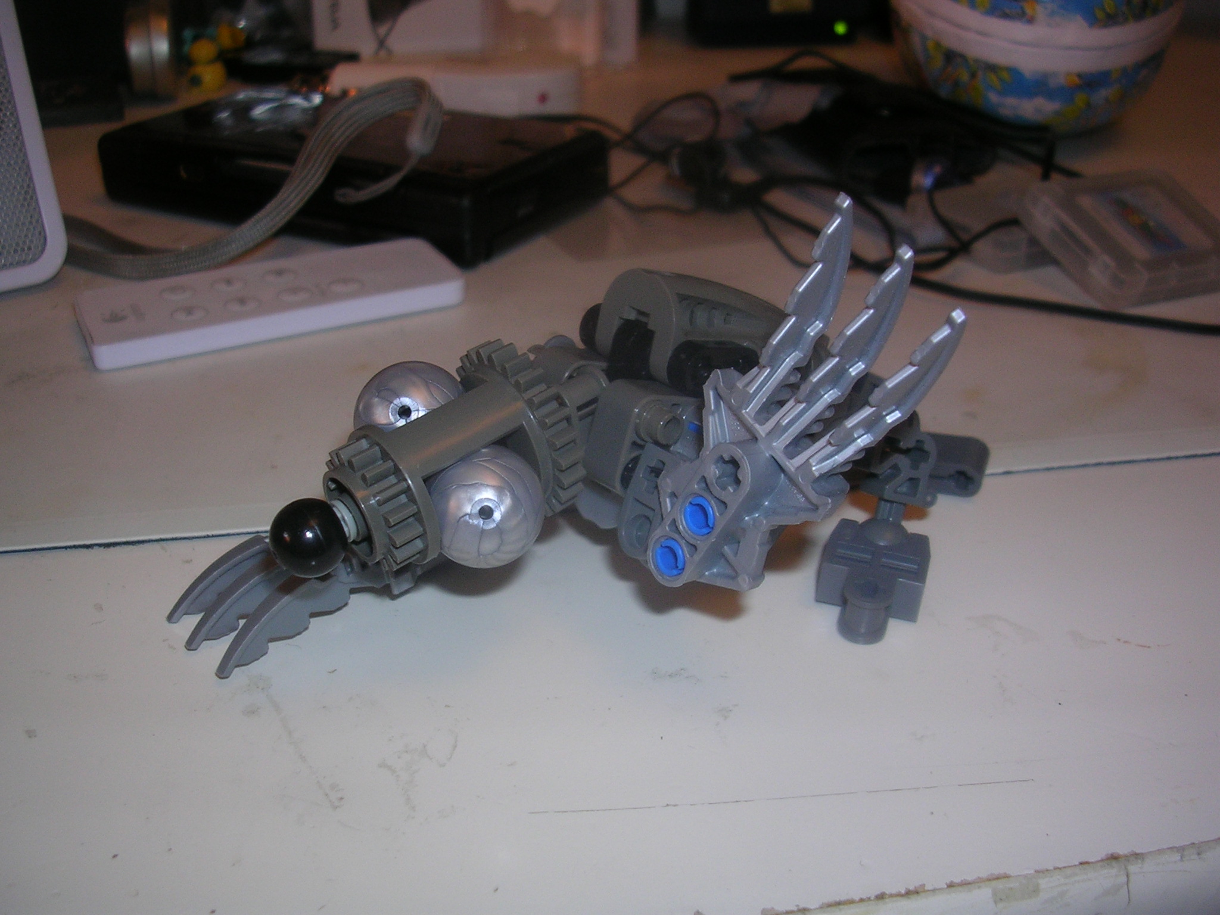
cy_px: 458
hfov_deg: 49.0
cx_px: 610
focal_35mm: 38
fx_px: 1339
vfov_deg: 37.7
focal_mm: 5.8
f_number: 2.8
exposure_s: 1/60.1
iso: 50
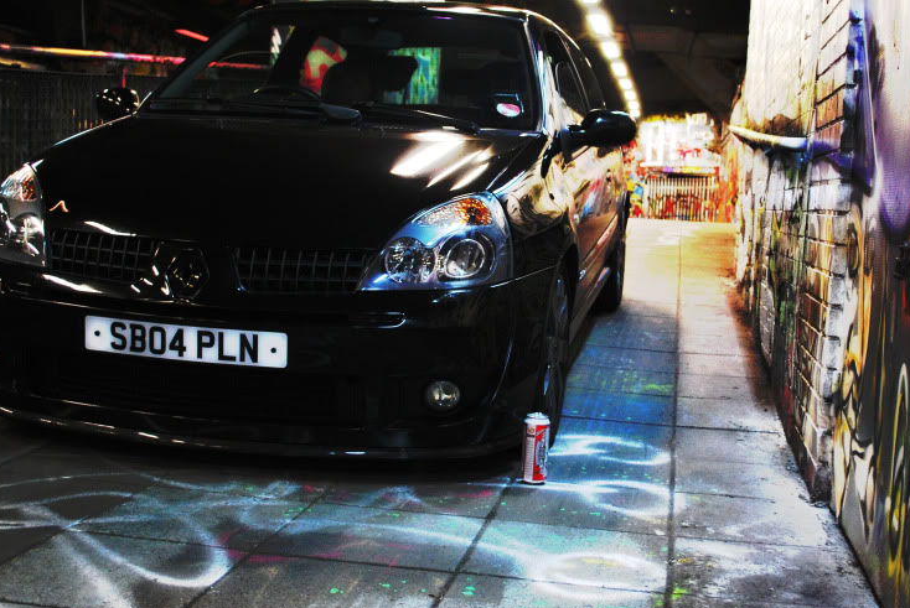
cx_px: 506
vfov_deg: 29.3
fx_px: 1164
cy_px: 256
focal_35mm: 46
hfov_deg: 42.6
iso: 800
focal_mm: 22
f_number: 4
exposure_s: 1/13
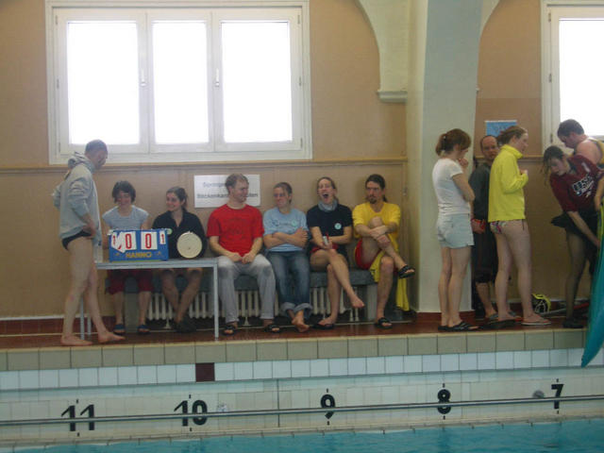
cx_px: 302
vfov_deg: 23.7
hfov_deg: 31.2
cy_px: 226
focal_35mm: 62
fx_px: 1082
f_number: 3.5
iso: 100
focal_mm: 10.2
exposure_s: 1/20
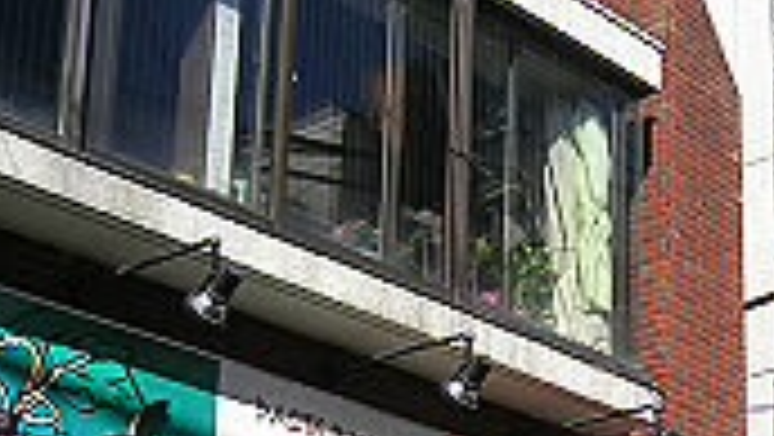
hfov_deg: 22.9
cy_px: 589
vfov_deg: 12.8
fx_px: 1869
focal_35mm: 91
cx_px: 666
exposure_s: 1/500
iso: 64
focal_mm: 60
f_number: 4.5
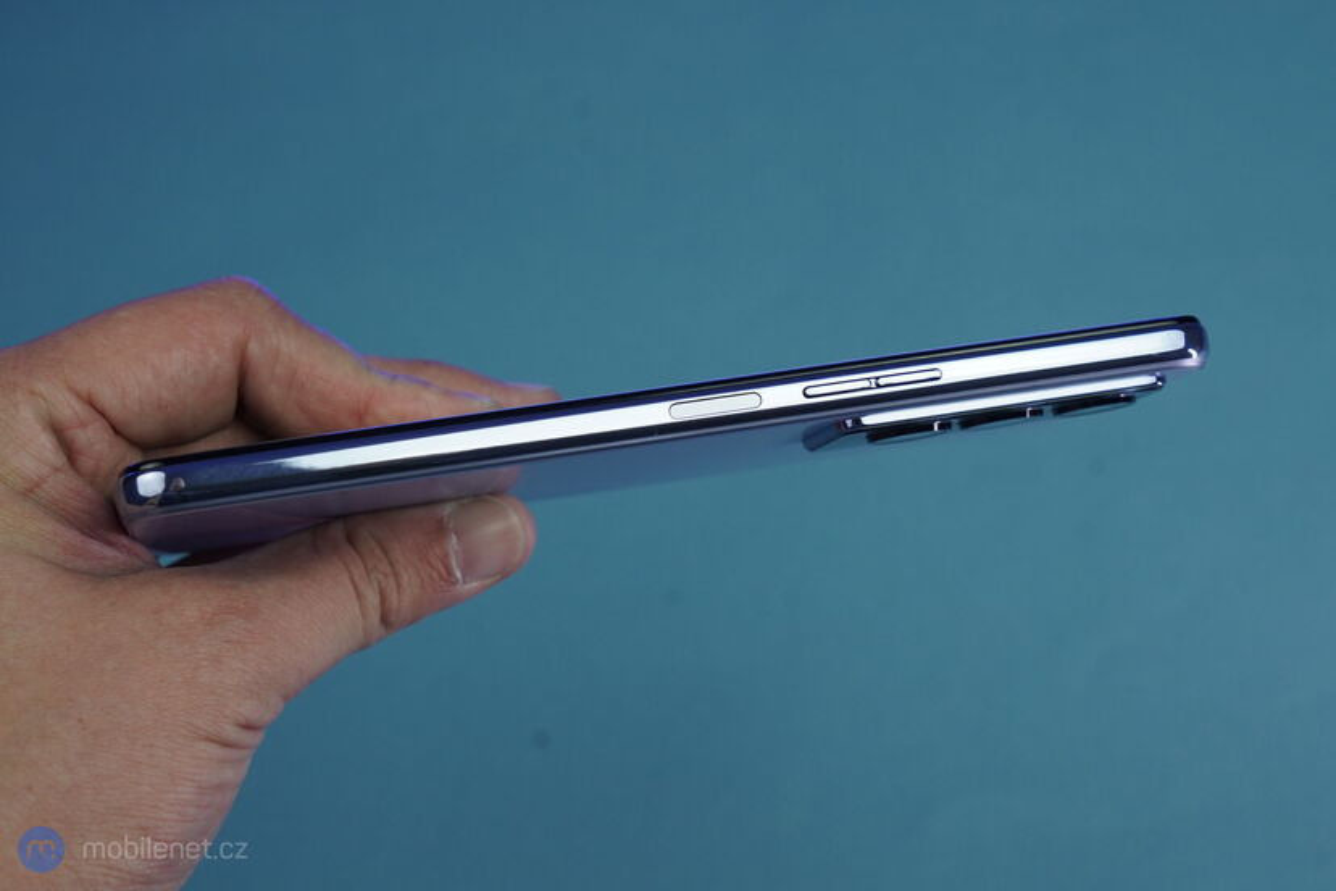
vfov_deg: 27.0
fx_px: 1855
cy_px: 446
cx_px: 668
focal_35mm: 50
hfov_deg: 39.6
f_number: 8
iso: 1000
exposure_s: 1/160
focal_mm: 50
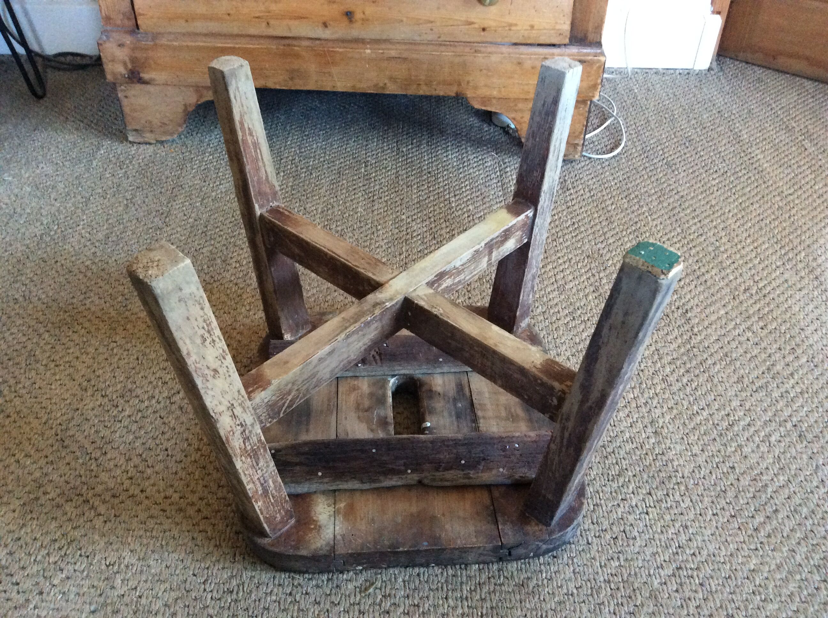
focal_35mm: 32
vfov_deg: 44.1
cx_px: 414
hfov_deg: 56.9
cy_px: 309
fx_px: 764
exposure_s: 1/17
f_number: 2.4
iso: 320
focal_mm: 3.3
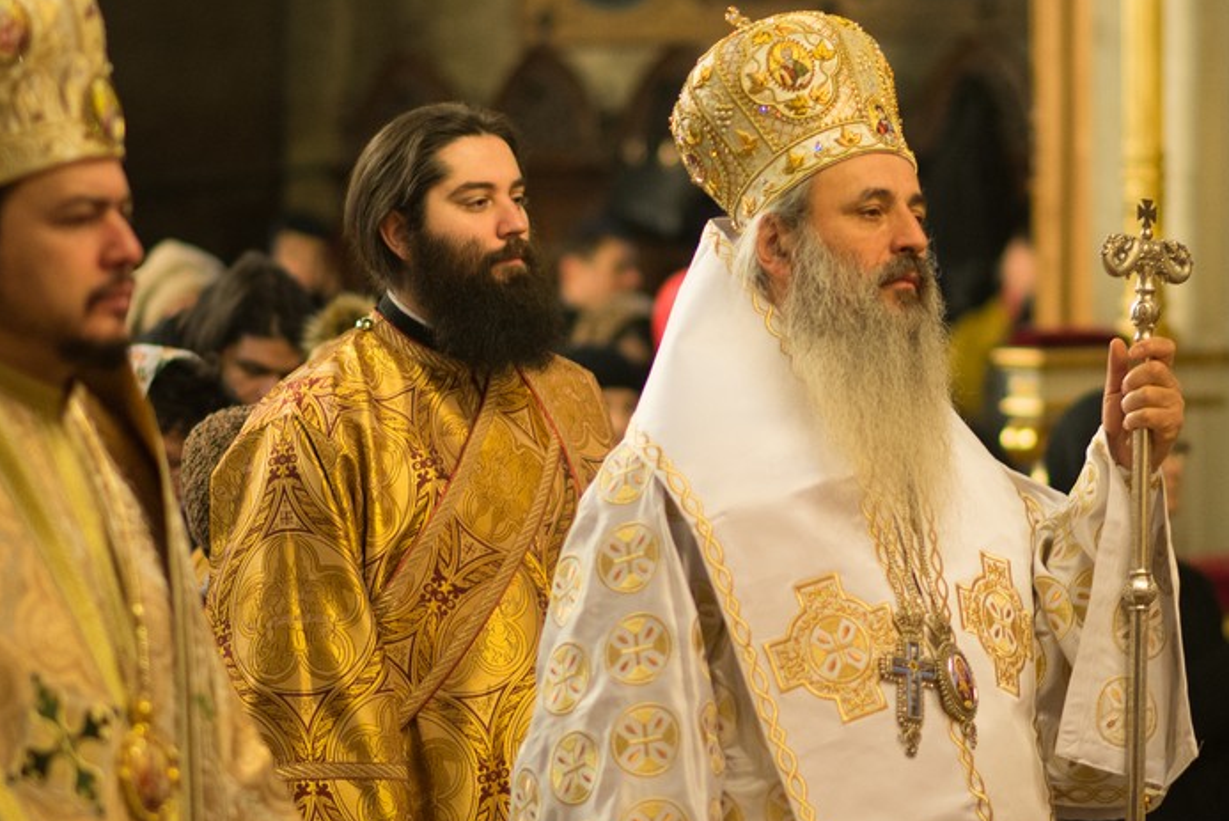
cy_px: 443
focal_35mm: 176
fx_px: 6012
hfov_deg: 11.7
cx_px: 804
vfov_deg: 7.8
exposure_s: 1/50
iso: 1250
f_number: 1.8
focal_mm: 85
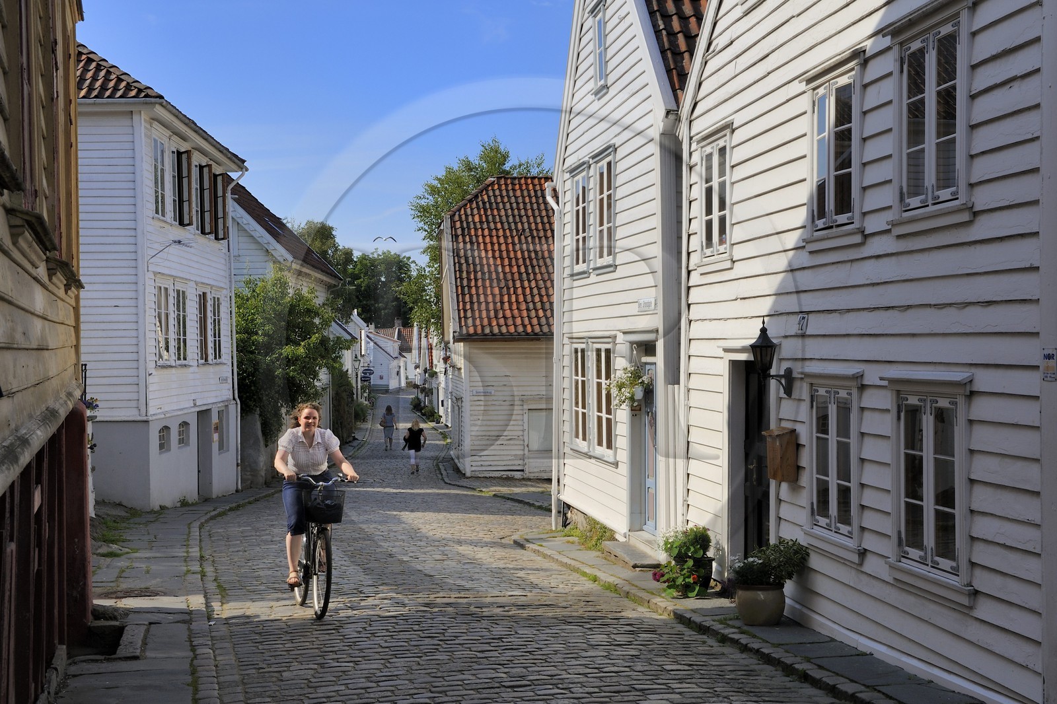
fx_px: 1292
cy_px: 352
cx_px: 528
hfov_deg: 44.5
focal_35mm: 44
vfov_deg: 30.5
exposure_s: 1/160
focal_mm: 44
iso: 200
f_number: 16
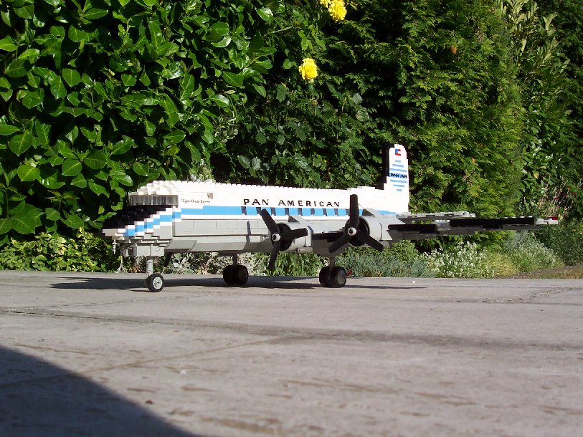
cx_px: 292
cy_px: 218
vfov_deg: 31.5
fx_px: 775
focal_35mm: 46
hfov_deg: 41.2
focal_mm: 7
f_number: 5.6
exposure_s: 1/500
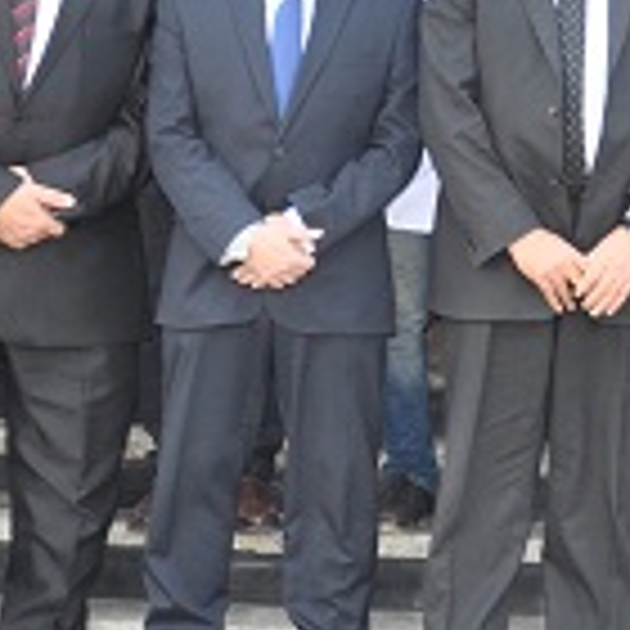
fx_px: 3377
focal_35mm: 164
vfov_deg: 10.6
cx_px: 724
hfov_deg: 10.5
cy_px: 90
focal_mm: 30
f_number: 4.2
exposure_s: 1/200
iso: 320
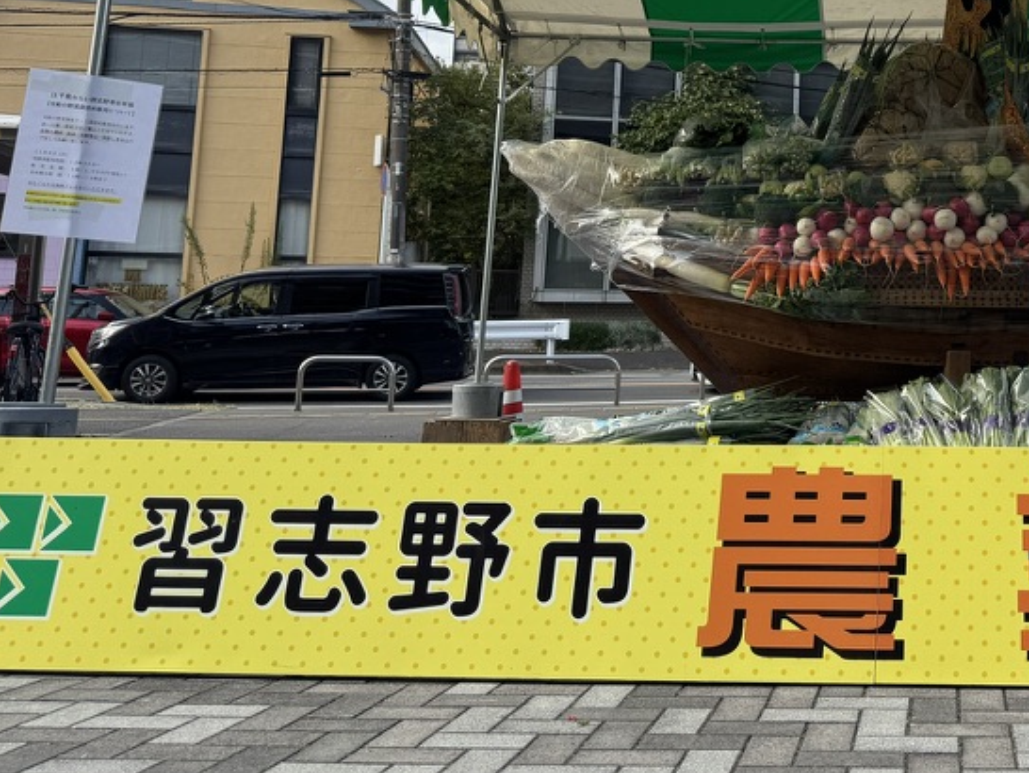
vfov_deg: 31.2
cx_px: 952
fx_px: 1338
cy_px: 130
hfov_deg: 38.7
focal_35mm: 45
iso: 80
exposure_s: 1/1980
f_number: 1.78
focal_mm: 6.76
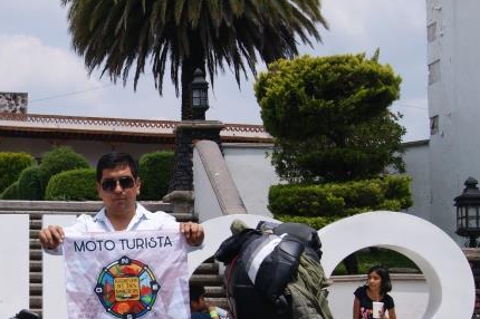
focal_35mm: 100
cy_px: 247
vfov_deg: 13.6
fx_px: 1332
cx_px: -4
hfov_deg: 19.8
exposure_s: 1/160
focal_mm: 28
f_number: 11
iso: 100
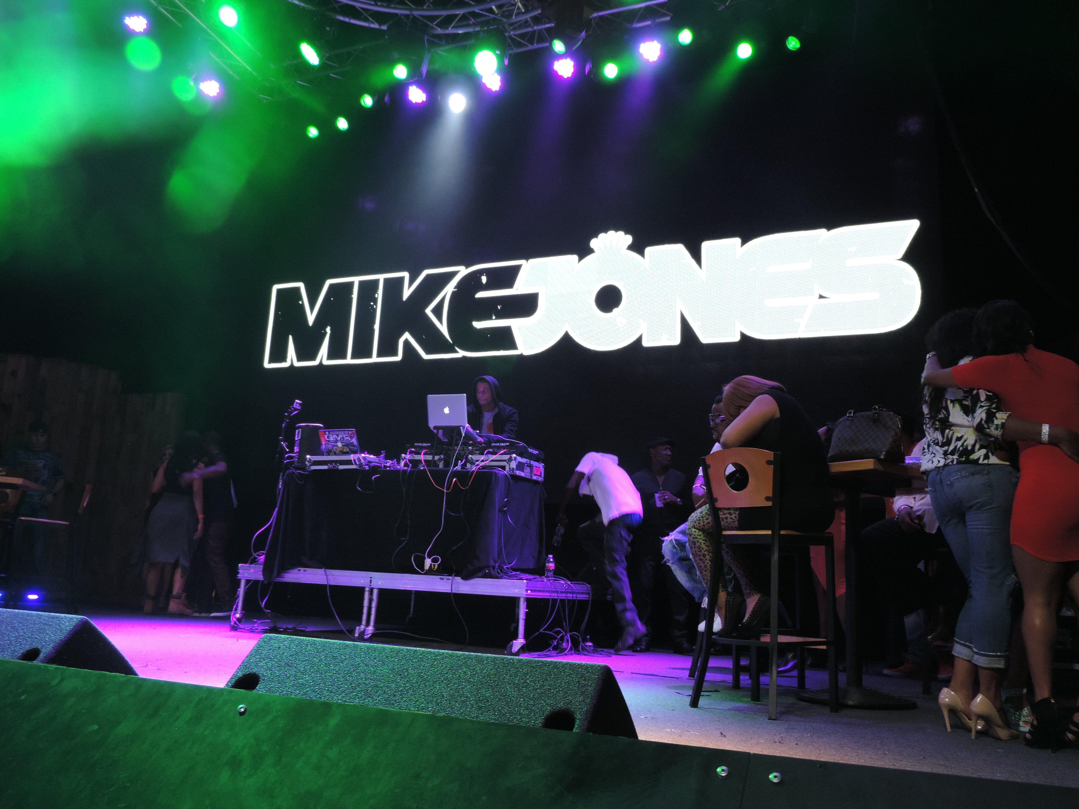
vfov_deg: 46.8
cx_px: 540
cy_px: 404
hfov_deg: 60.0
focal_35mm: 30
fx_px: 935
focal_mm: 5.3
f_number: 3.1
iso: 400
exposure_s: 1/30
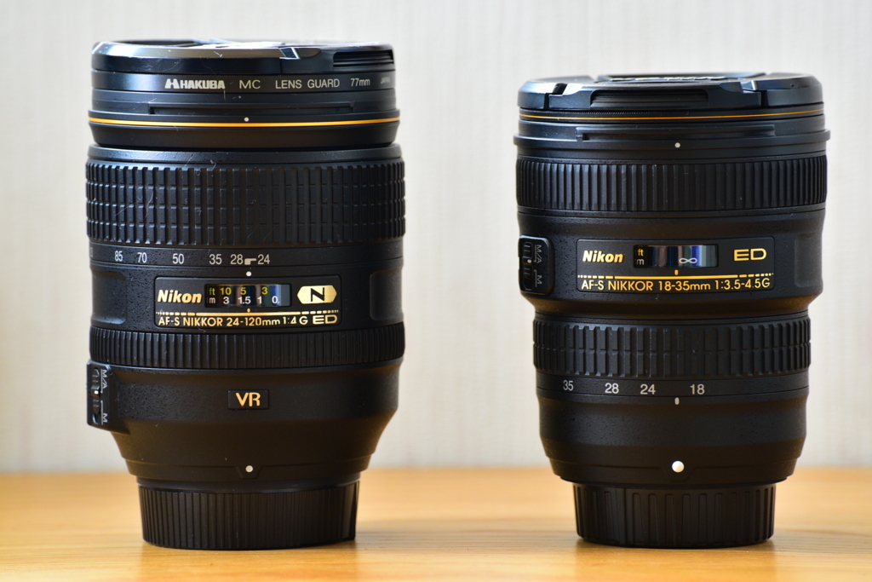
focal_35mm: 210
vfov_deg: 6.5
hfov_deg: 9.8
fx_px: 5087
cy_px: 291
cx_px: 436
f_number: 9
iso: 1250
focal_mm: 210
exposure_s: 1/20
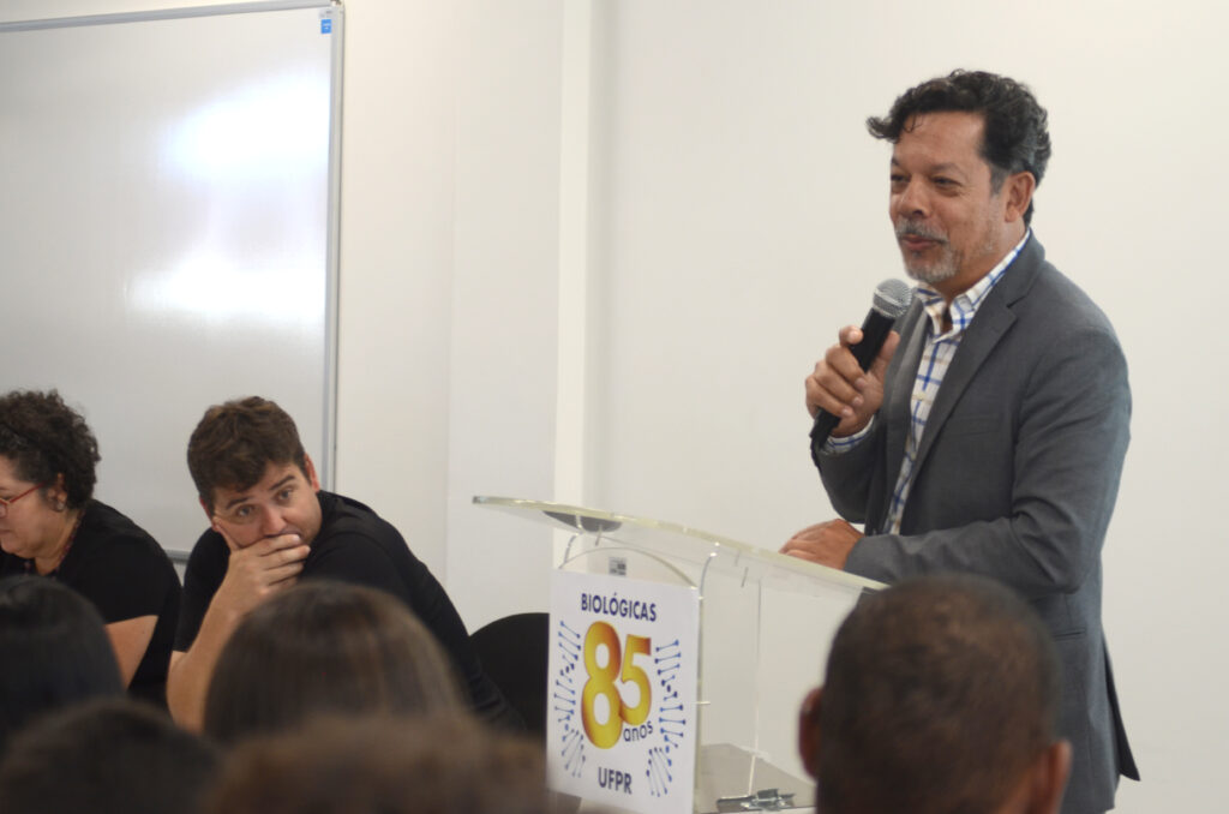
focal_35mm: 105
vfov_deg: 13.0
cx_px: 614
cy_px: 407
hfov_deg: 19.5
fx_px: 3577
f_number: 4
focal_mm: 70
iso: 640
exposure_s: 1/80
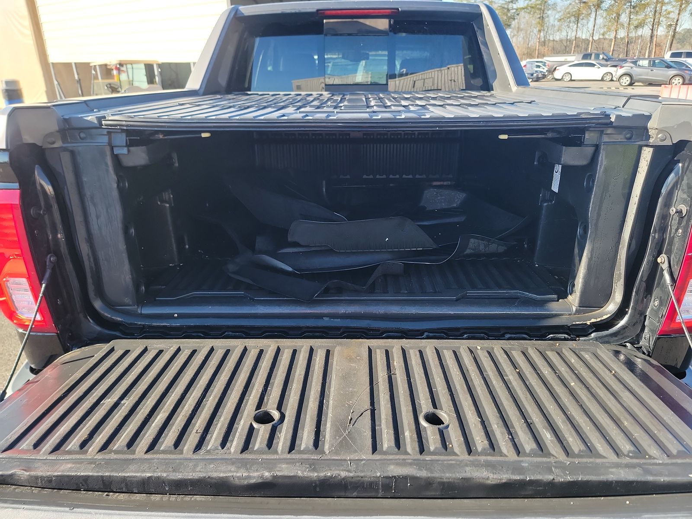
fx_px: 480
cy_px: 260
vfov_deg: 56.8
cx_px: 346
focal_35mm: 24
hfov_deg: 71.6
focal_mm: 6.7
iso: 69
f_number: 1.8
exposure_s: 1/119
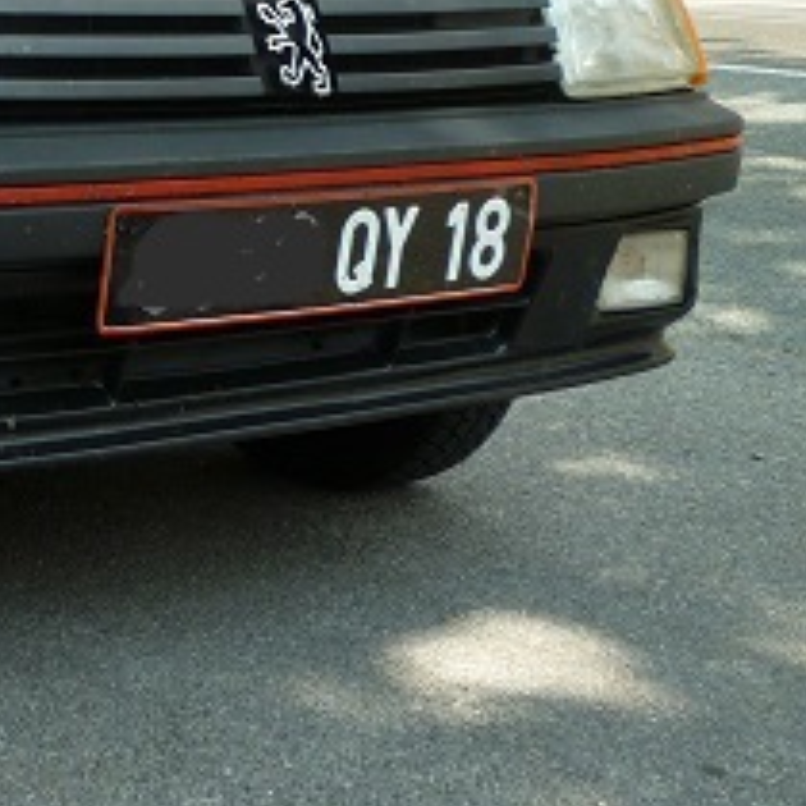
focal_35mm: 78
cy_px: 61
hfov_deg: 20.4
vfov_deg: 21.6
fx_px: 2055
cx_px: -230
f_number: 3.3
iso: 80
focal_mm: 5.2
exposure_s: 1/400
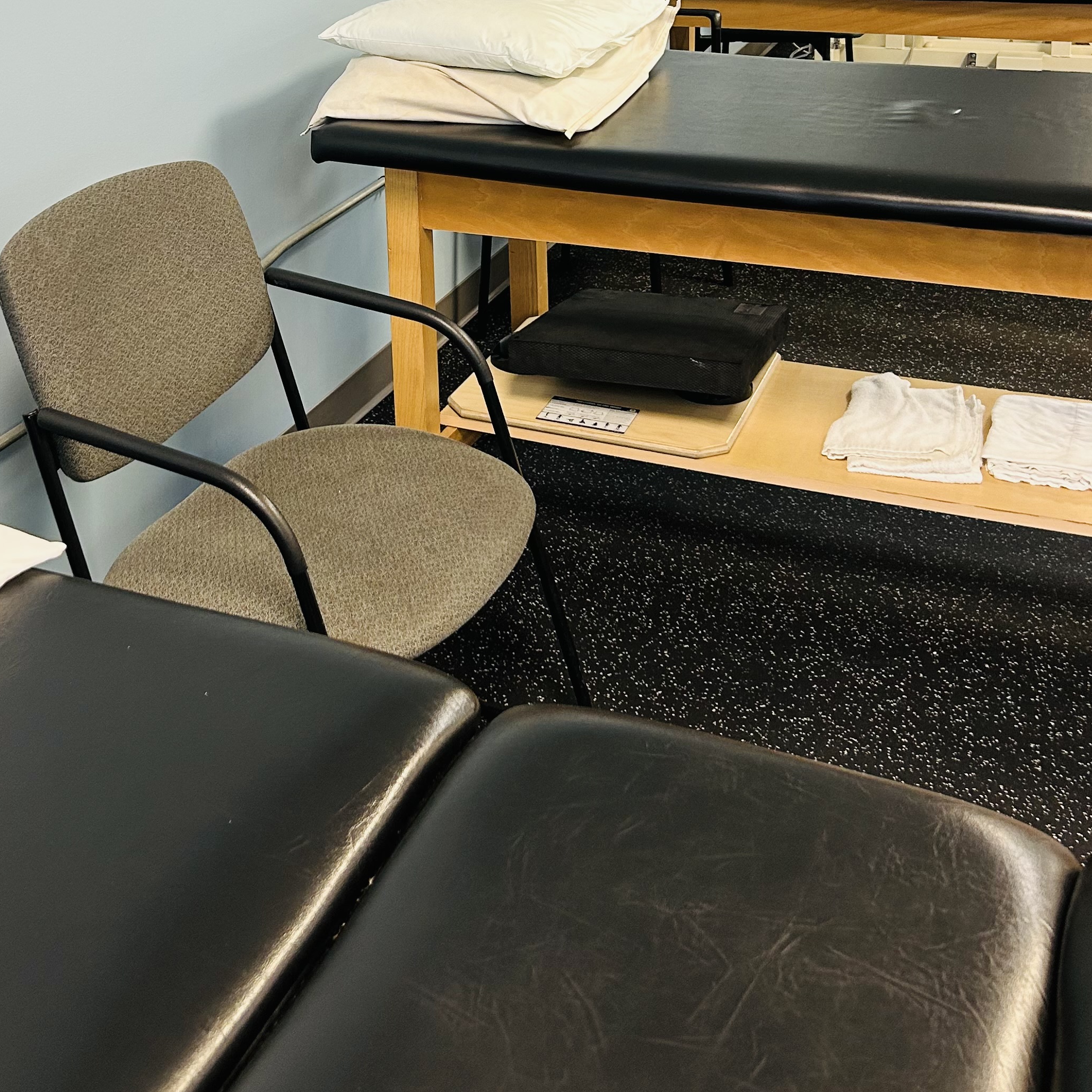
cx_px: 347
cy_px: 119
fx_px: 1606
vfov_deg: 35.4
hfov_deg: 37.1
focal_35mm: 45
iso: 125
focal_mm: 5.7
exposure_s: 1/60
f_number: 1.5
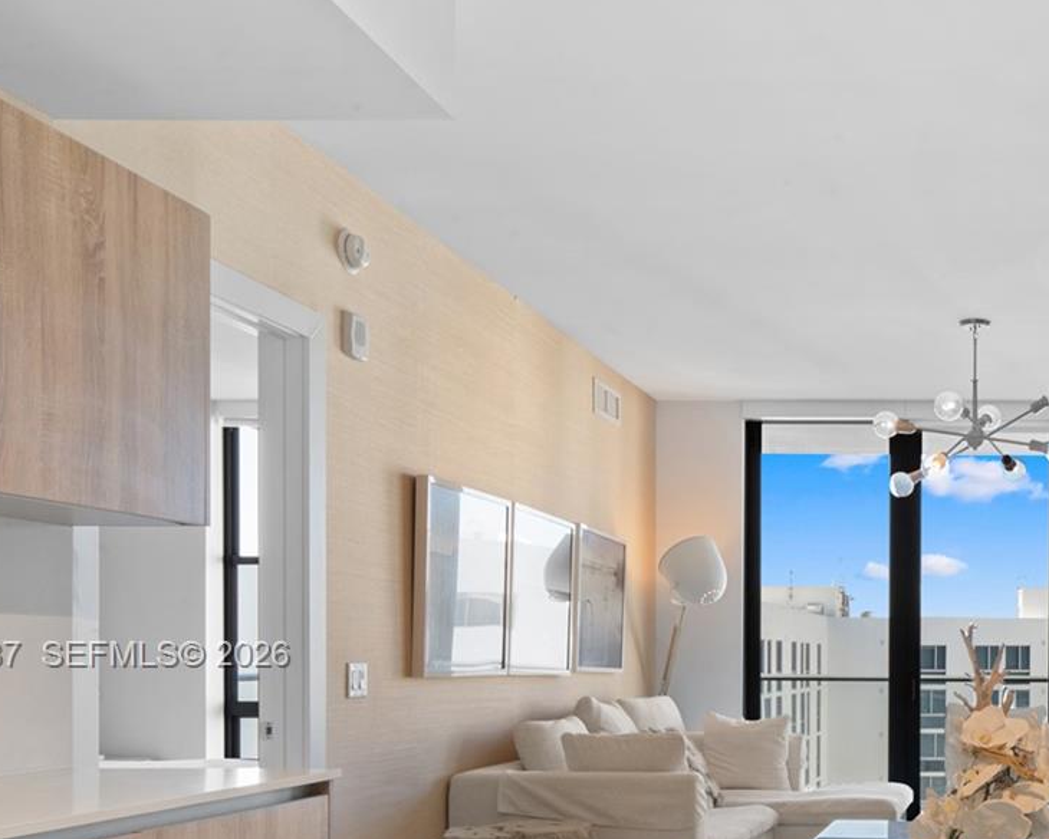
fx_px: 1149
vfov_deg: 38.8
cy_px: 657
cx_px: 992
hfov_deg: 43.7
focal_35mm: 37
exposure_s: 1/1.25
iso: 400
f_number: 18
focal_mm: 18
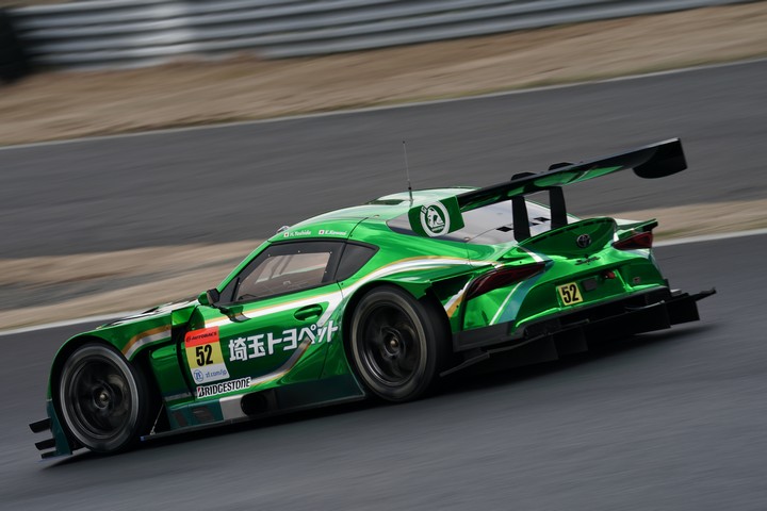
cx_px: 384
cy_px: 256
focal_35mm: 347
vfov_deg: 4.0
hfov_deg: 5.9
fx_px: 7392
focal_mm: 347
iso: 200
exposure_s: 1/80
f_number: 16
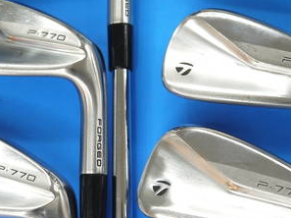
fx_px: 688
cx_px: 129
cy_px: 59
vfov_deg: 17.9
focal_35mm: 82
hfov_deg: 23.9
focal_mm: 19
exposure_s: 1/60
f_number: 4.2
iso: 200
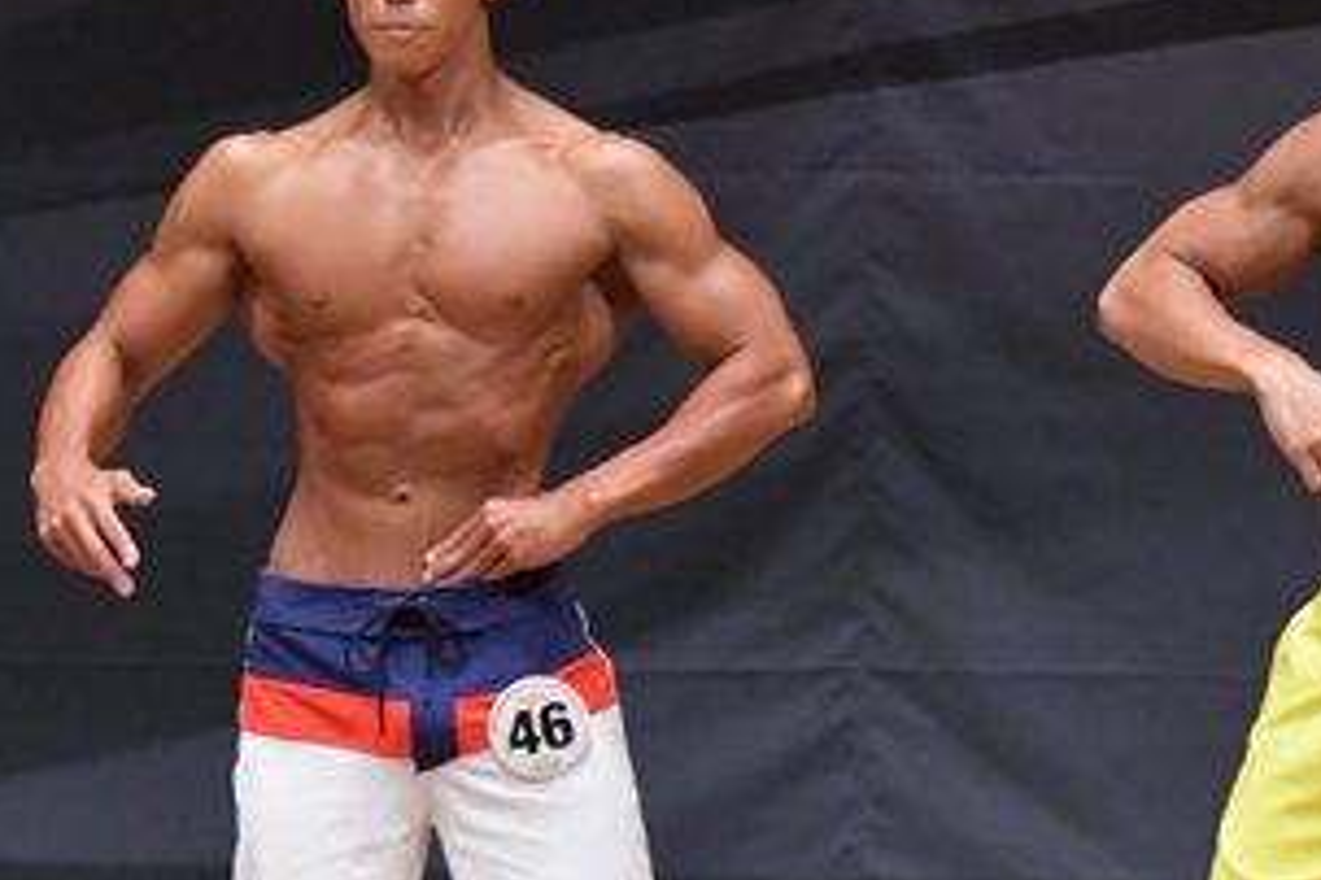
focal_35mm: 652
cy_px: 719
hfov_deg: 3.2
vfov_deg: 2.1
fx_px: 23923
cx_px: 316
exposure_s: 1/400
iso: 6400
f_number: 5.6
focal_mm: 170
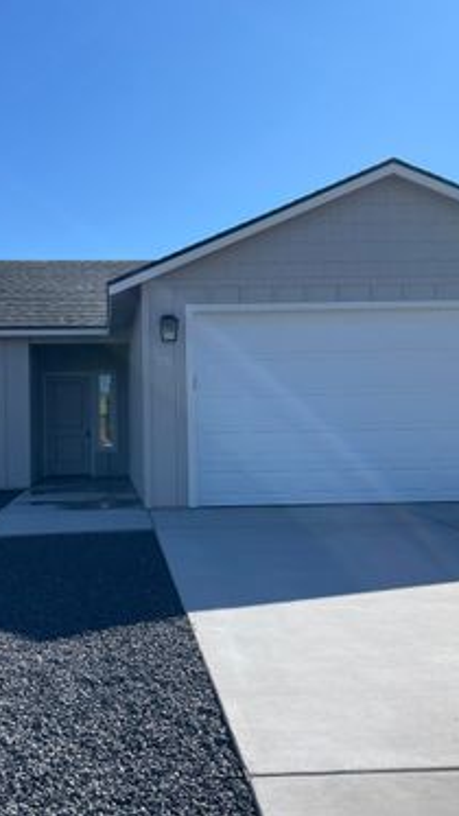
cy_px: 408
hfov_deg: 30.9
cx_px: 138
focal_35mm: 38
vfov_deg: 52.8
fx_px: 822
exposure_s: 1/4132
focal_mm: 4.2
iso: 32
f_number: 1.6
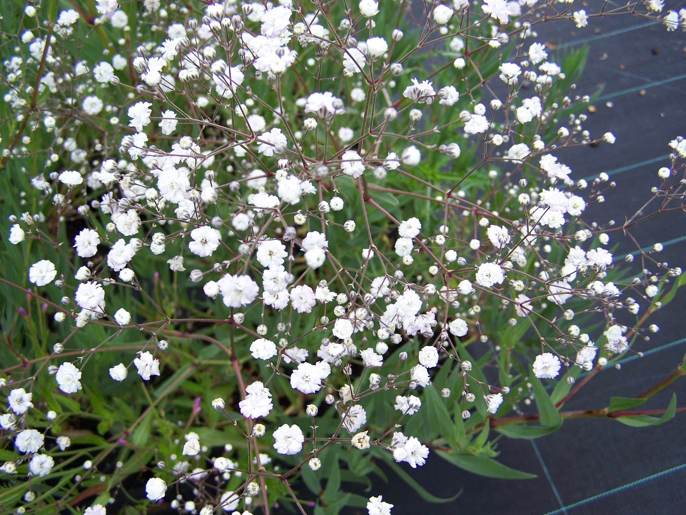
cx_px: 343
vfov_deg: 37.8
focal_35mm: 38
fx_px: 754
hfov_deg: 48.9
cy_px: 258
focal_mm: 6.3
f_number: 2.8
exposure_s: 1/125
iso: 80
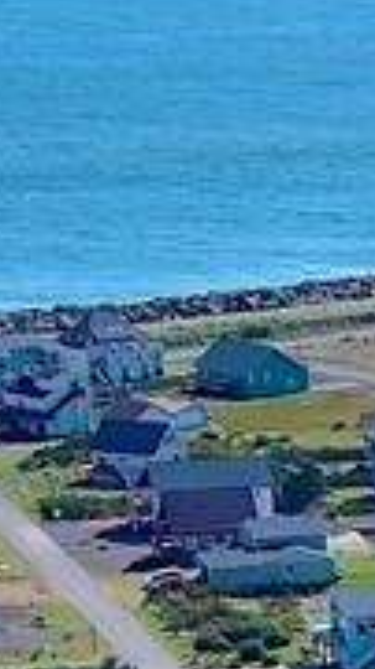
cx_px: 1220
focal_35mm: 287
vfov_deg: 7.2
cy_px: 1414
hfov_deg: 4.1
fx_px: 5083
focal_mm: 10.57
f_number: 2.8
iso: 100
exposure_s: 1/1357
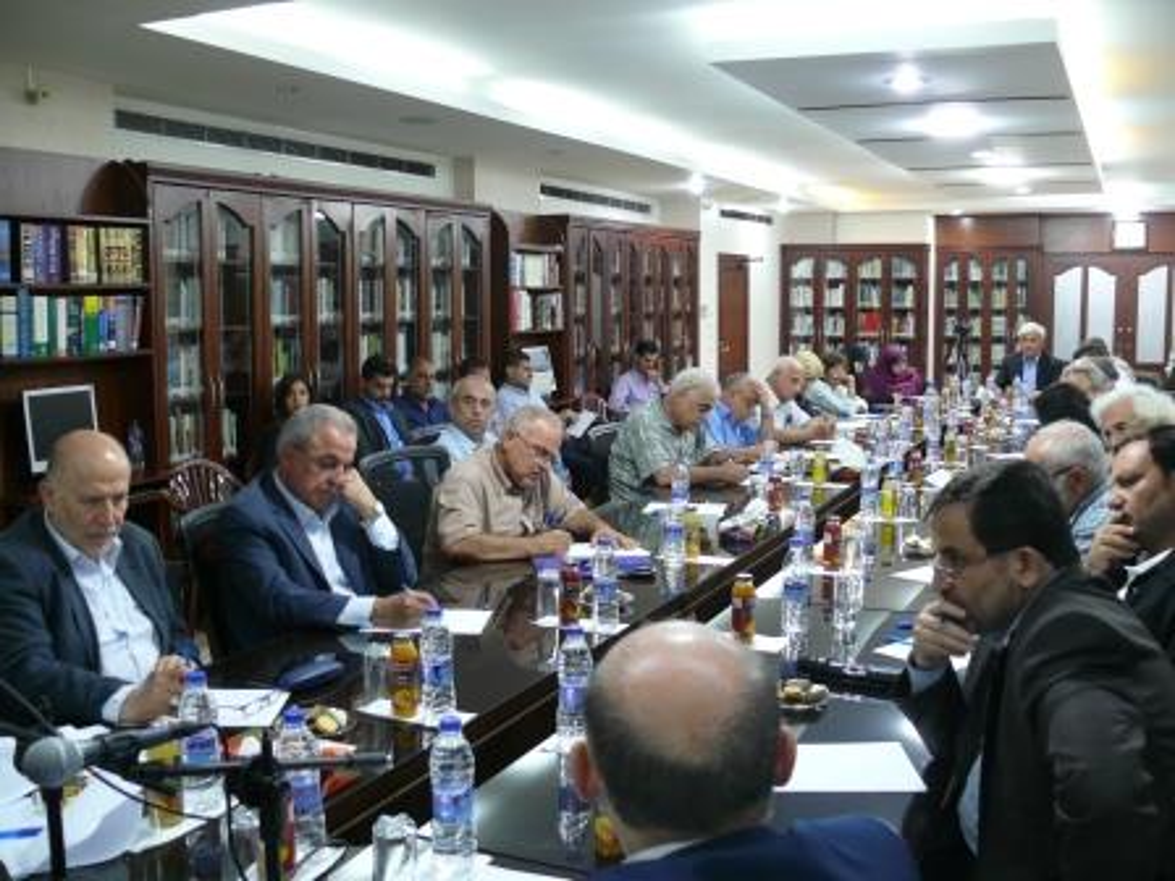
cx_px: 588
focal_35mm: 35
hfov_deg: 52.6
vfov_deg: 40.7
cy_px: 440
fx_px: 1188
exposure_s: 1/13
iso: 200
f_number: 2.8
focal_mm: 7.4
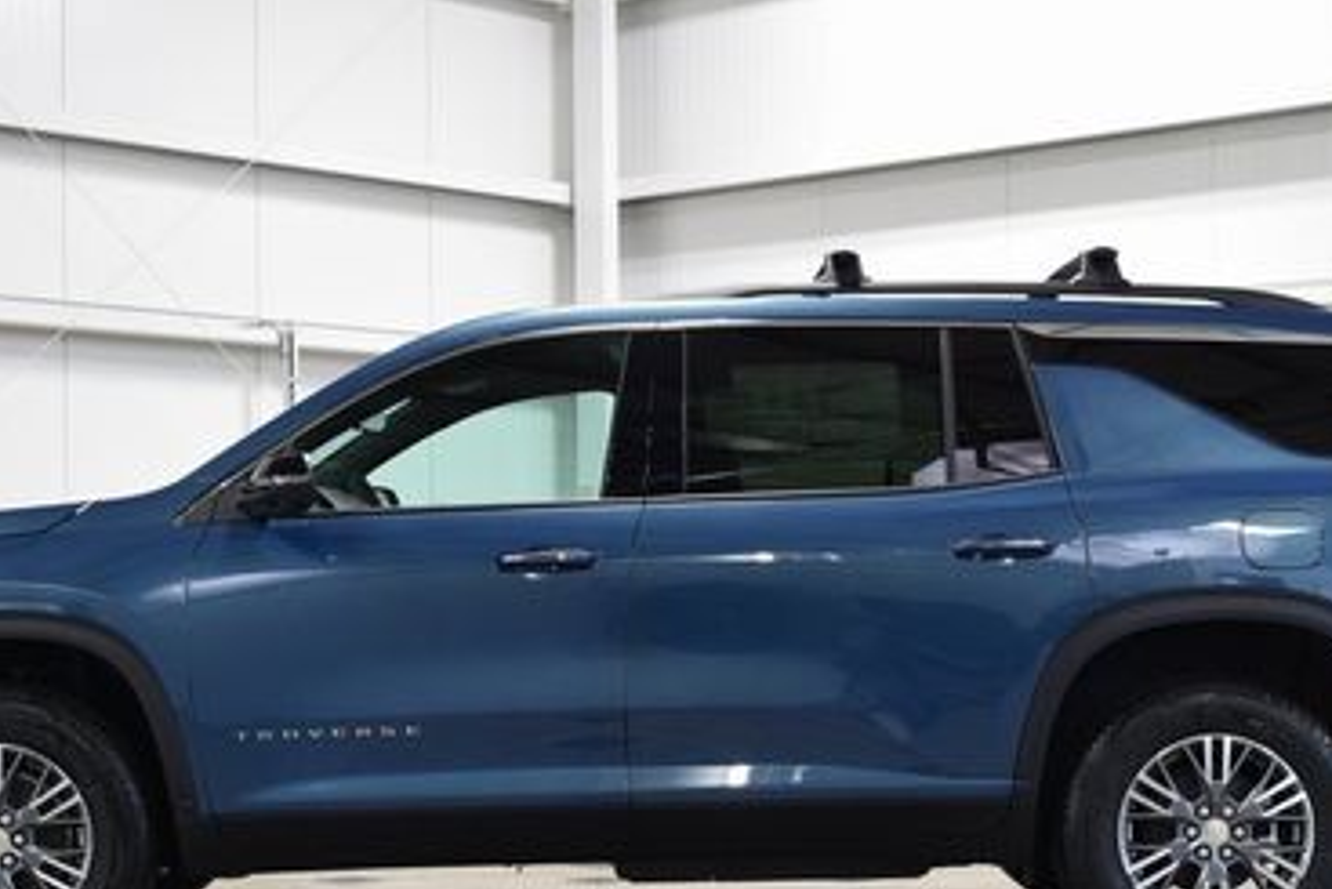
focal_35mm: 76
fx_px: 2808
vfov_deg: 17.9
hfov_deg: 26.7
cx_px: 628
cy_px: 655
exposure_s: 1/15
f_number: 6.3
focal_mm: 29
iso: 500
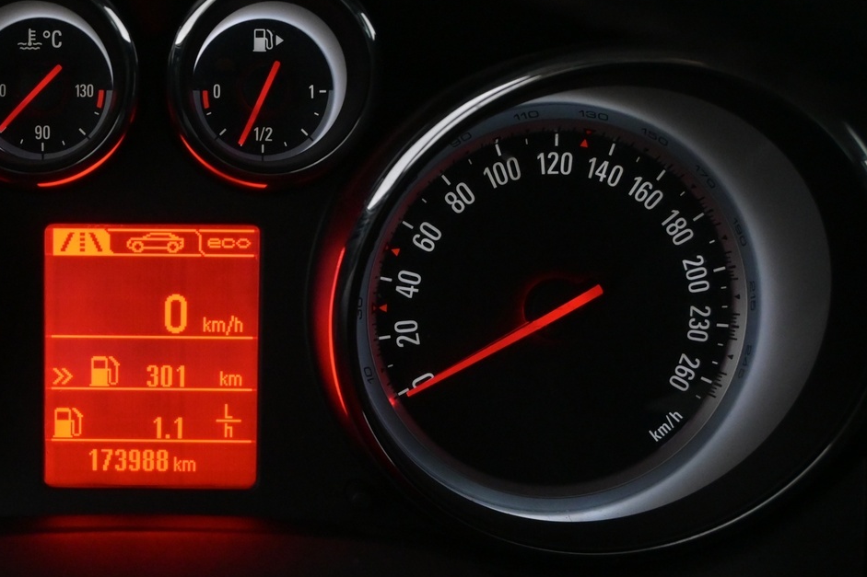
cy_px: 365
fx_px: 1524
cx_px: 146
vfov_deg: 21.4
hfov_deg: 30.8
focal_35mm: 63
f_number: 5.6
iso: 2500
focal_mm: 24.5
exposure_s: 1/100
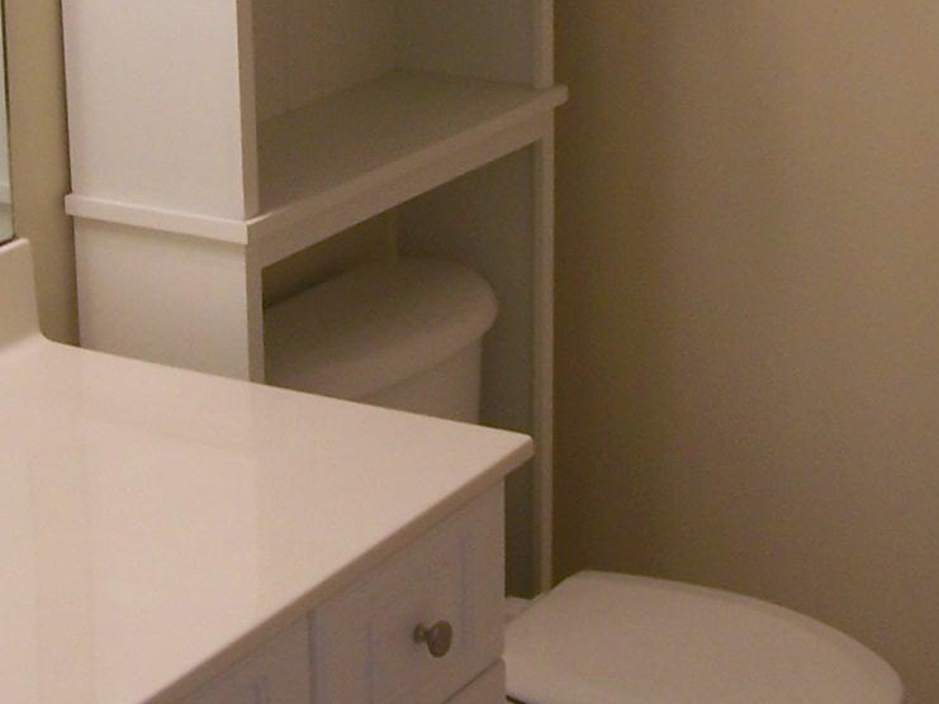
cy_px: 103
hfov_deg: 20.8
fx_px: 2550
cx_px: 365
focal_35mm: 94
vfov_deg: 15.6
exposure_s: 1/60
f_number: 2.7
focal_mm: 5.6
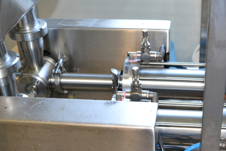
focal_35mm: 60
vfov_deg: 22.4
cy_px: 114
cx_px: 143
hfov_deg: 33.2
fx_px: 377
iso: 900
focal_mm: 22
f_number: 3.8
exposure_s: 1/60
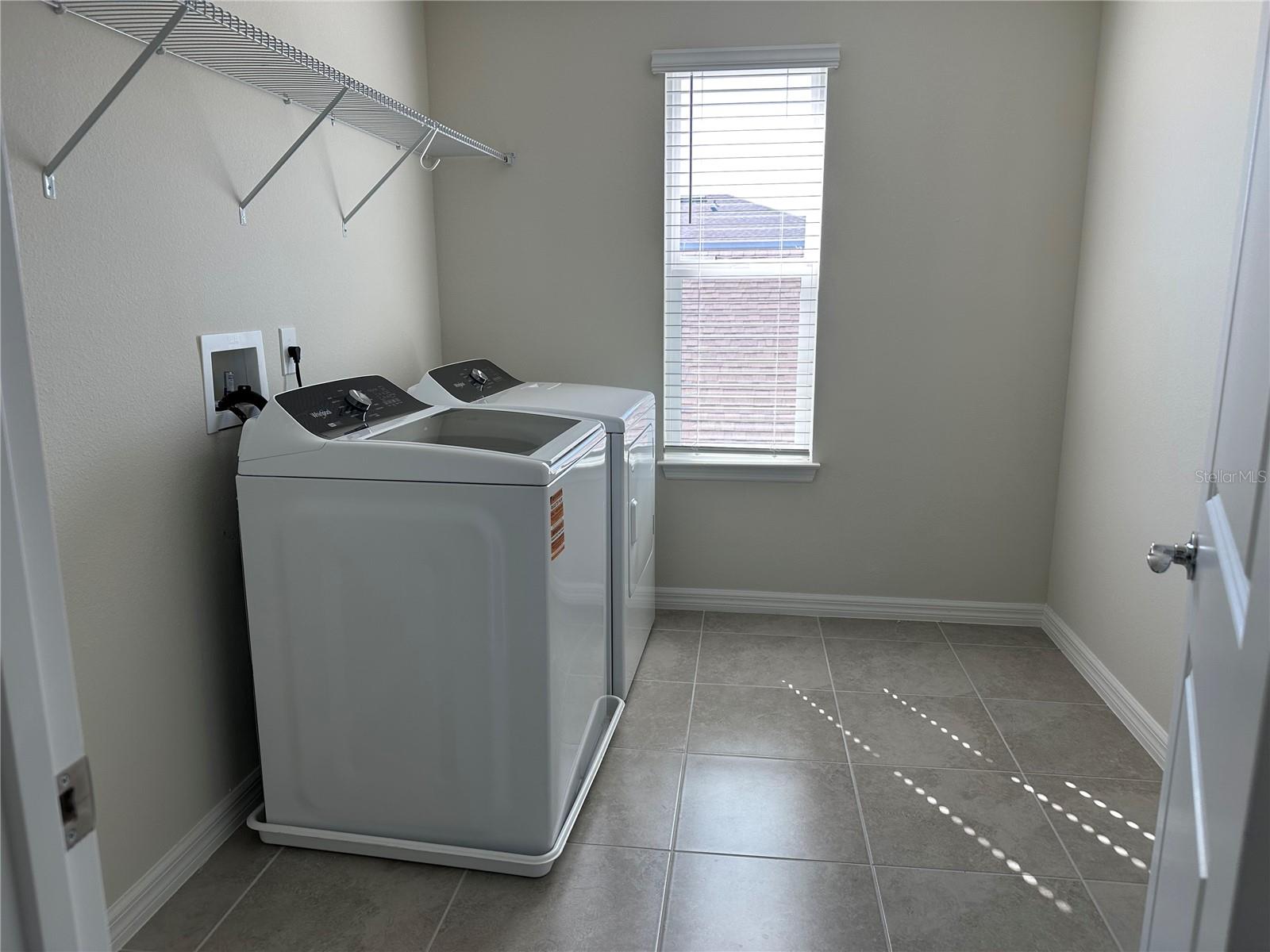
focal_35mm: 24
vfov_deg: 56.8
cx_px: 635
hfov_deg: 71.6
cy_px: 476
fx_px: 881
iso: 80
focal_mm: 6.86
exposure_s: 1/224
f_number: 1.78
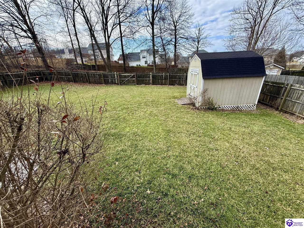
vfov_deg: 85.7
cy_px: 114
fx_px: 123
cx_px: 152
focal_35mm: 14
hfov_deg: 102.1
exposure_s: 1/734
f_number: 2.2
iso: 50
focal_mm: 2.22
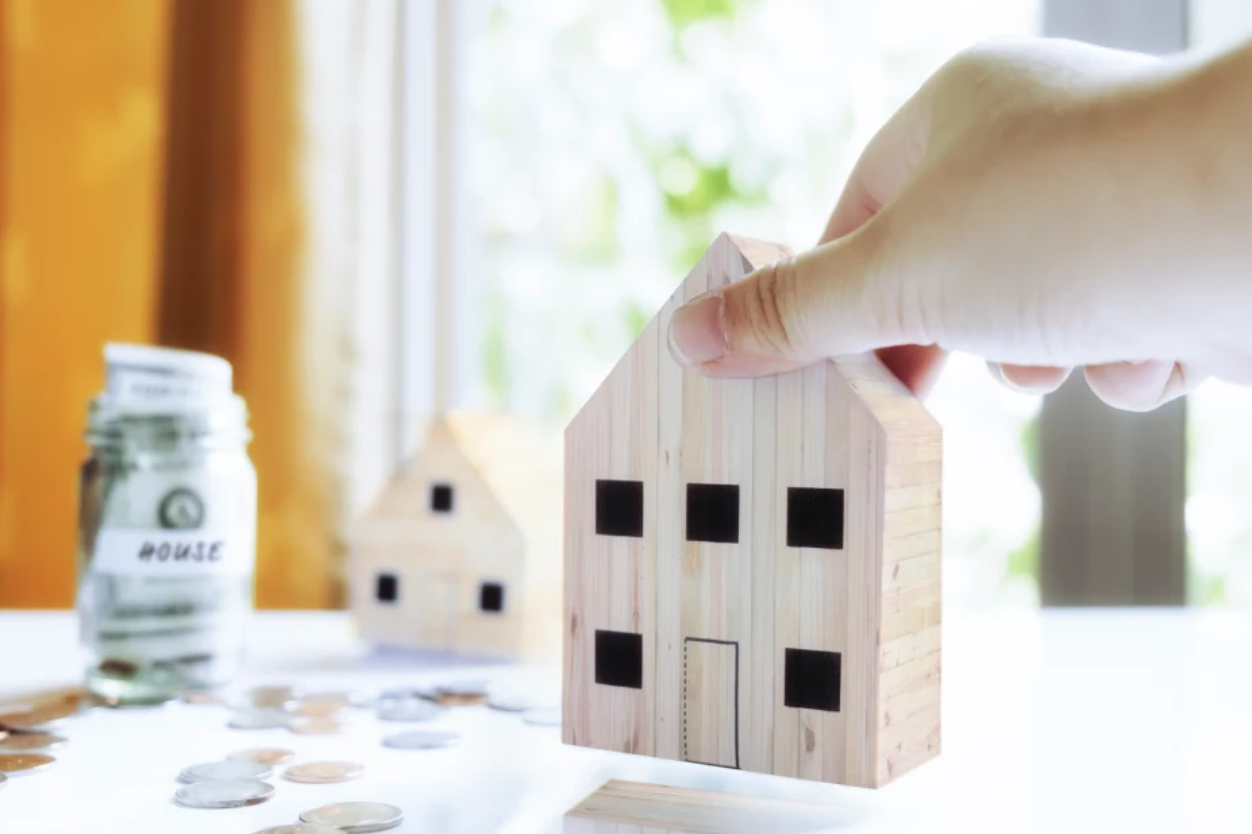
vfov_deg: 32.6
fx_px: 1426
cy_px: 449
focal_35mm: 41
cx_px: 617
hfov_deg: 47.4
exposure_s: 1/125
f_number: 3.2
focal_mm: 25.4
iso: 400
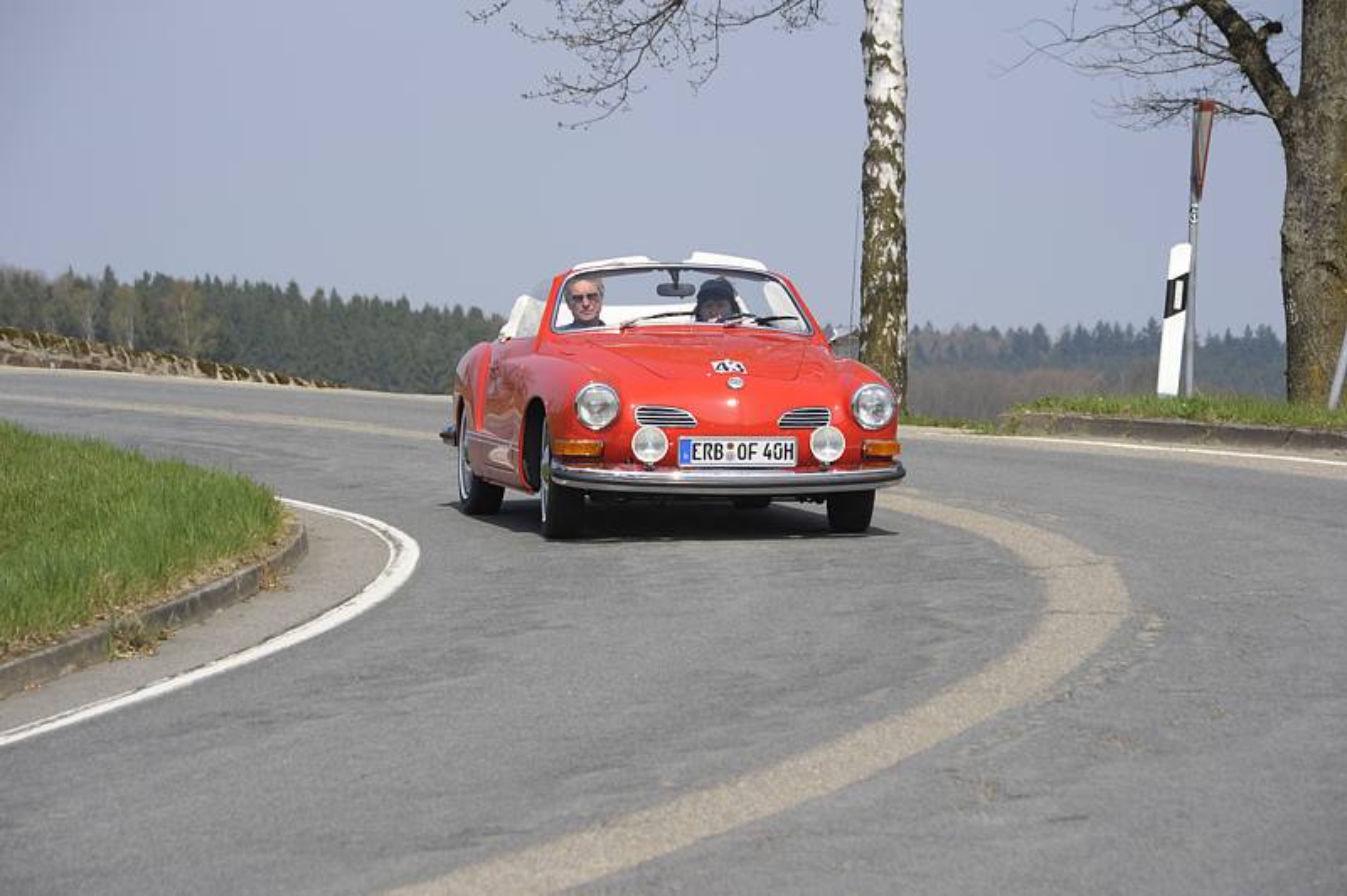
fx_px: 5608
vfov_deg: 9.1
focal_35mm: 150
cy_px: 448
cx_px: 674
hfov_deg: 13.7
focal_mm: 150
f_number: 11
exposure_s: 1/250
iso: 200
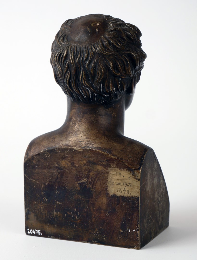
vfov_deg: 17.8
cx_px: 98
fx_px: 829
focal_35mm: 110
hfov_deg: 13.6
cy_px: 130
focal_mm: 55
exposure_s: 1/100
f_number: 8
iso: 200
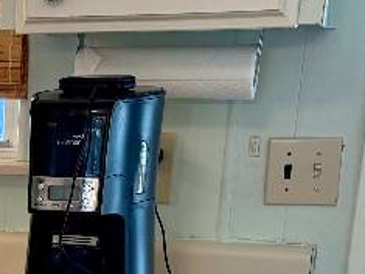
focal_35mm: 94
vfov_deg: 15.0
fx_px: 991
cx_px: -134
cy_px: 354
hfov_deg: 19.0
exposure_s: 1/60
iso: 200
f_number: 1.6
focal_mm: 5.96
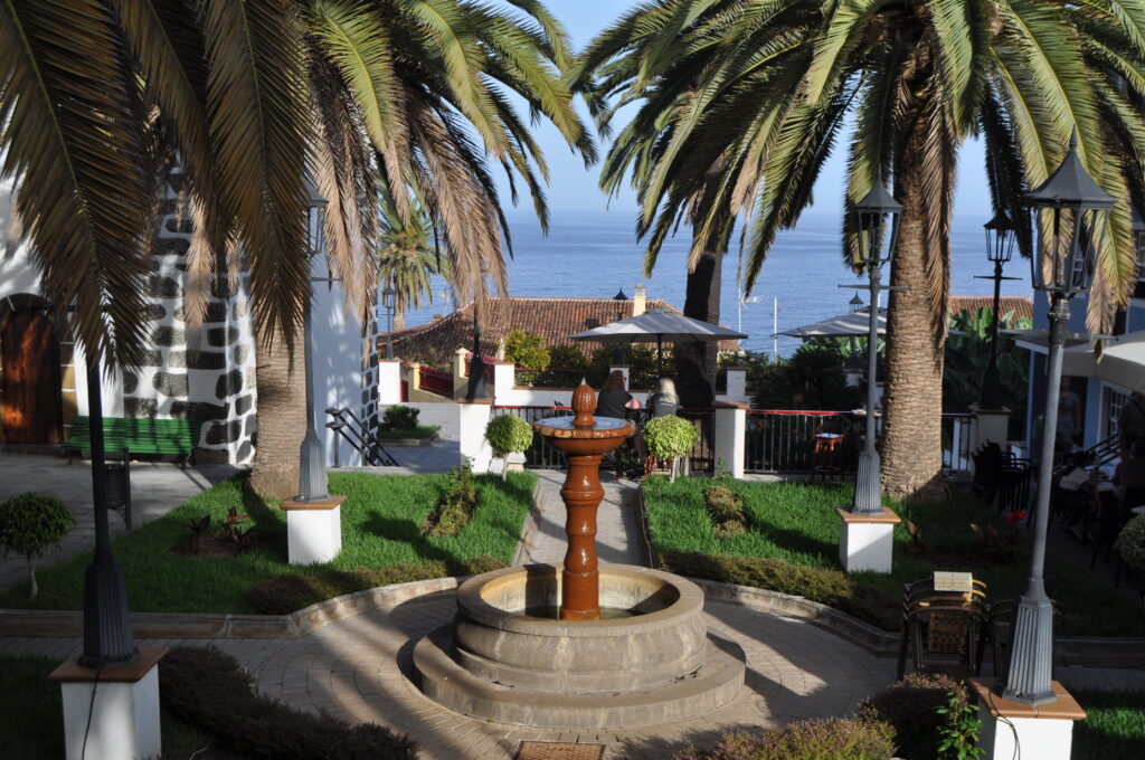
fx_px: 1429
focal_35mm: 45
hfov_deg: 43.7
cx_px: 572
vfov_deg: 29.8
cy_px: 380
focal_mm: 30
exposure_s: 1/320
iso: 200
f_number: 9
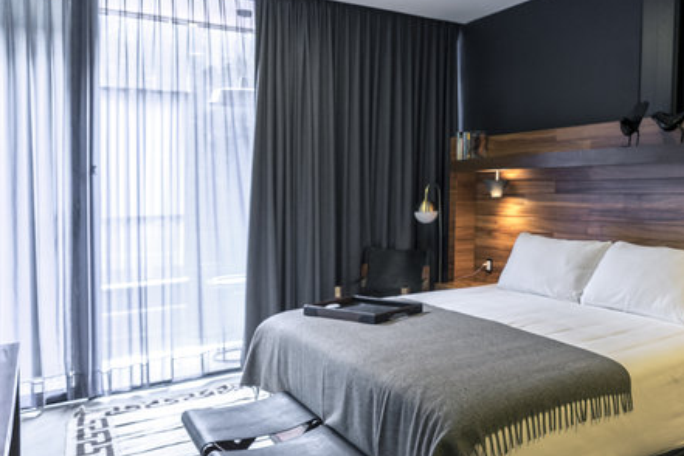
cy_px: 392
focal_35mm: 29
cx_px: 520
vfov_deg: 42.1
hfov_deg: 59.9
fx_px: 551
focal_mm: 16
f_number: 2.8
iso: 400
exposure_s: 1/30
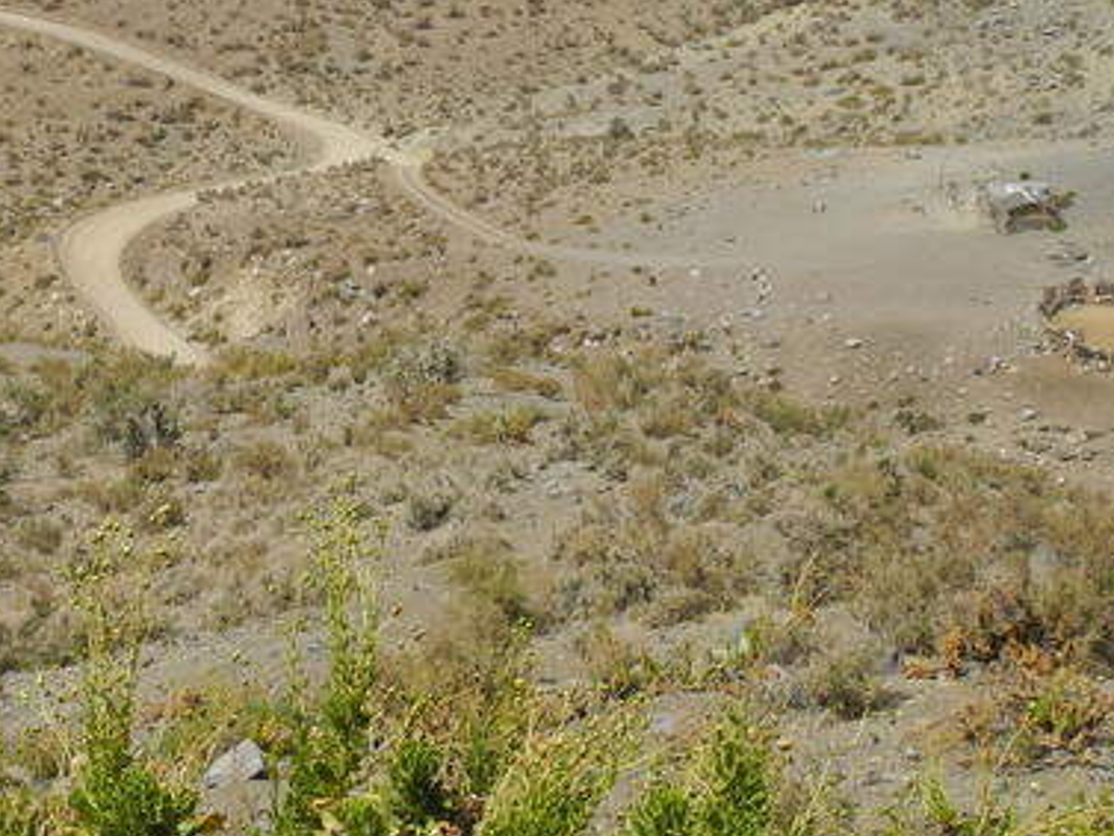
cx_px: -260
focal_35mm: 76
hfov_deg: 23.3
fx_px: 2447
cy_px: 213
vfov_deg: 19.3
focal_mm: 6
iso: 100
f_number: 4
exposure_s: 1/1000
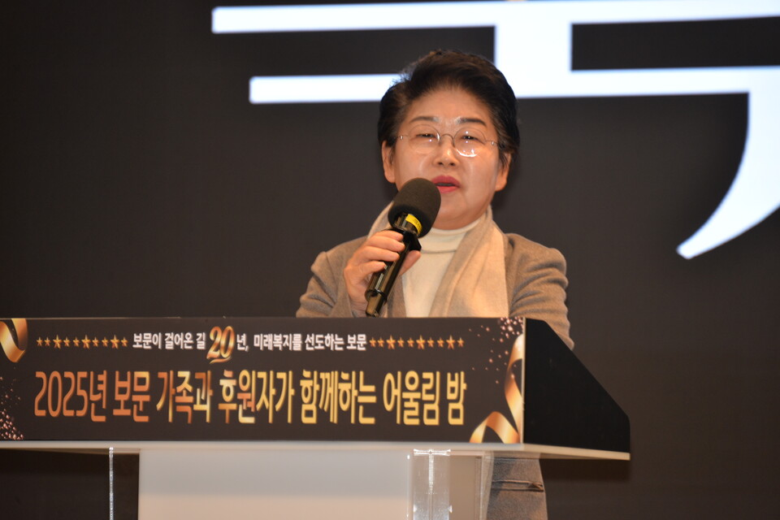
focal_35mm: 300
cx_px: 390
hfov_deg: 6.9
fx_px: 6499
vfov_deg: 4.6
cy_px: 260
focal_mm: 300
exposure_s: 1/60
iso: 800
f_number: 5.6
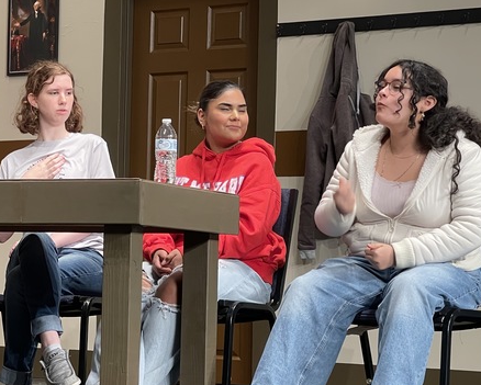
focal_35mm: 114
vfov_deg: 13.5
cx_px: 90
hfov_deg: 16.7
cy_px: 202
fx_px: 1624
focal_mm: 7.5
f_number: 2.2
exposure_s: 1/120
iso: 160
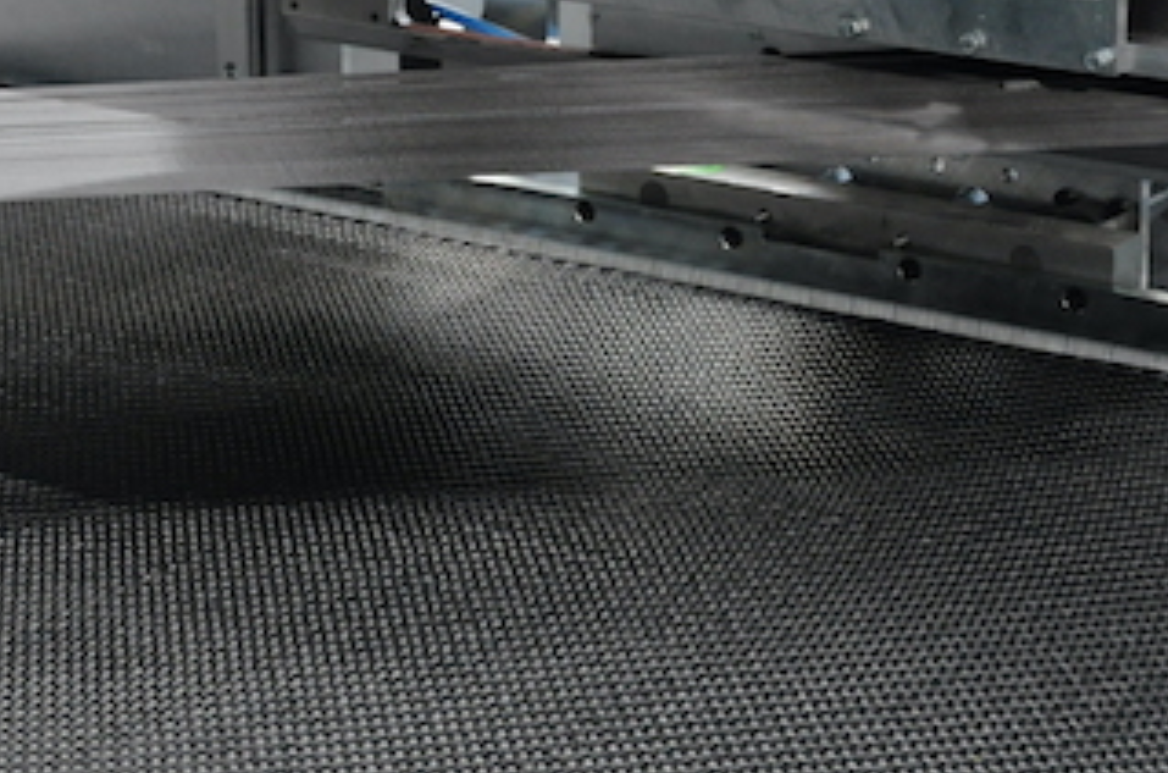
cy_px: 64
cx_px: 498
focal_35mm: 113
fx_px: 3657
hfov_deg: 18.1
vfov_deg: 12.0
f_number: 6.3
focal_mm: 30
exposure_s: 1/40
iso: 1000
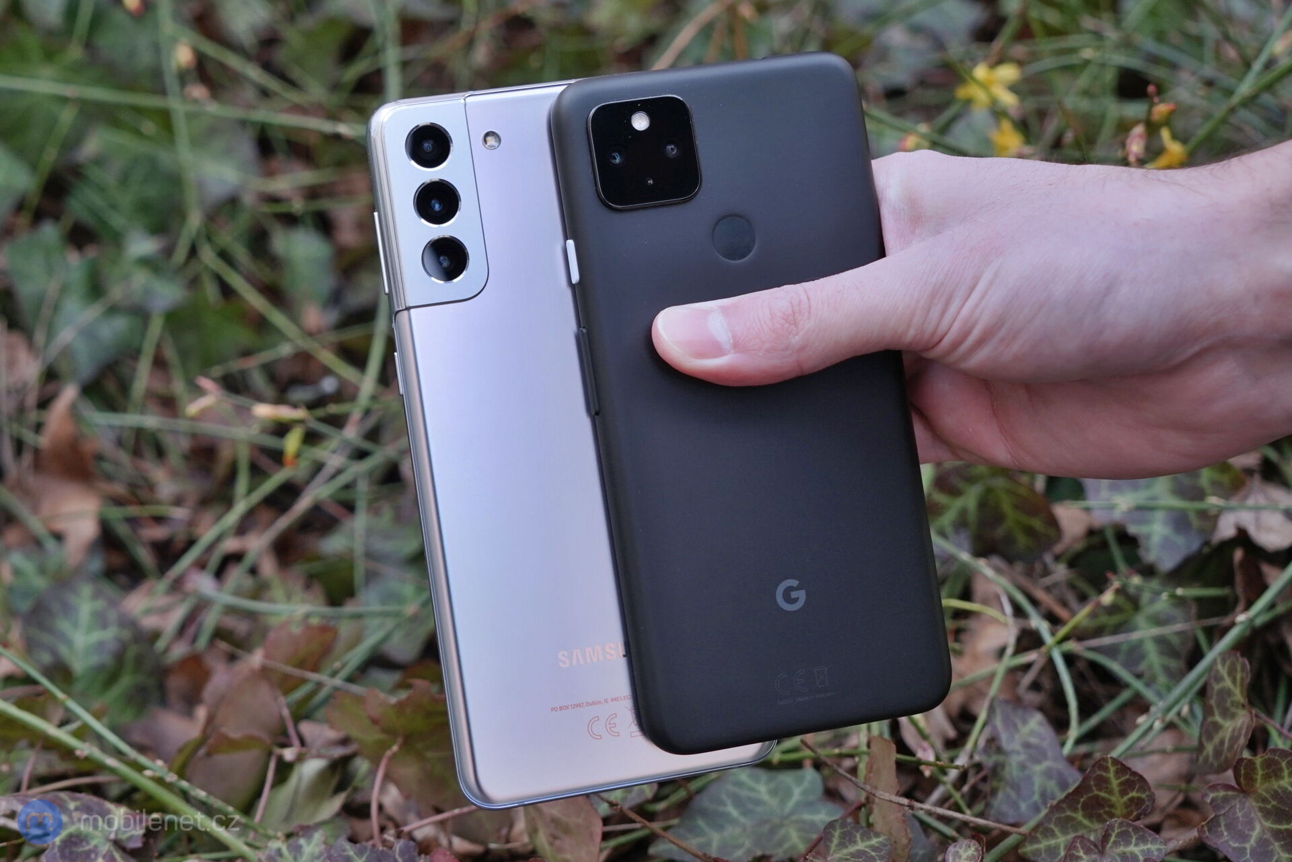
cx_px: 646
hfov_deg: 51.9
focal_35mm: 37
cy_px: 431
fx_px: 1328
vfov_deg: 35.9
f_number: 5.6
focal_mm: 37
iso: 800
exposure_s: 1/200
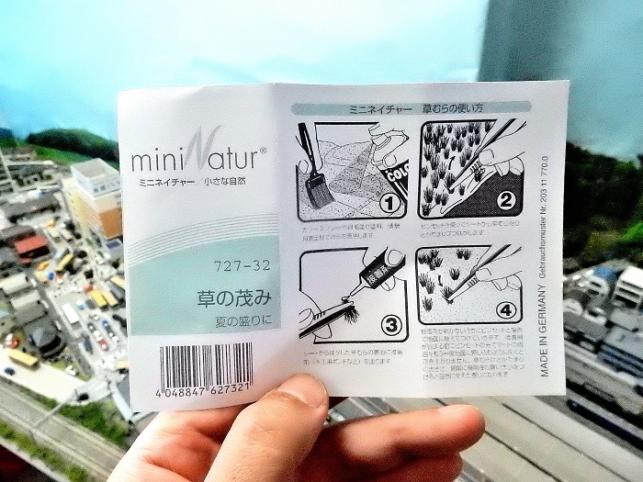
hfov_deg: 69.4
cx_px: 322
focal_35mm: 25
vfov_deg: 54.9
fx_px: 464
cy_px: 241
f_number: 3.7
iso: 3200
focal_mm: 4.5
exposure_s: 1/250
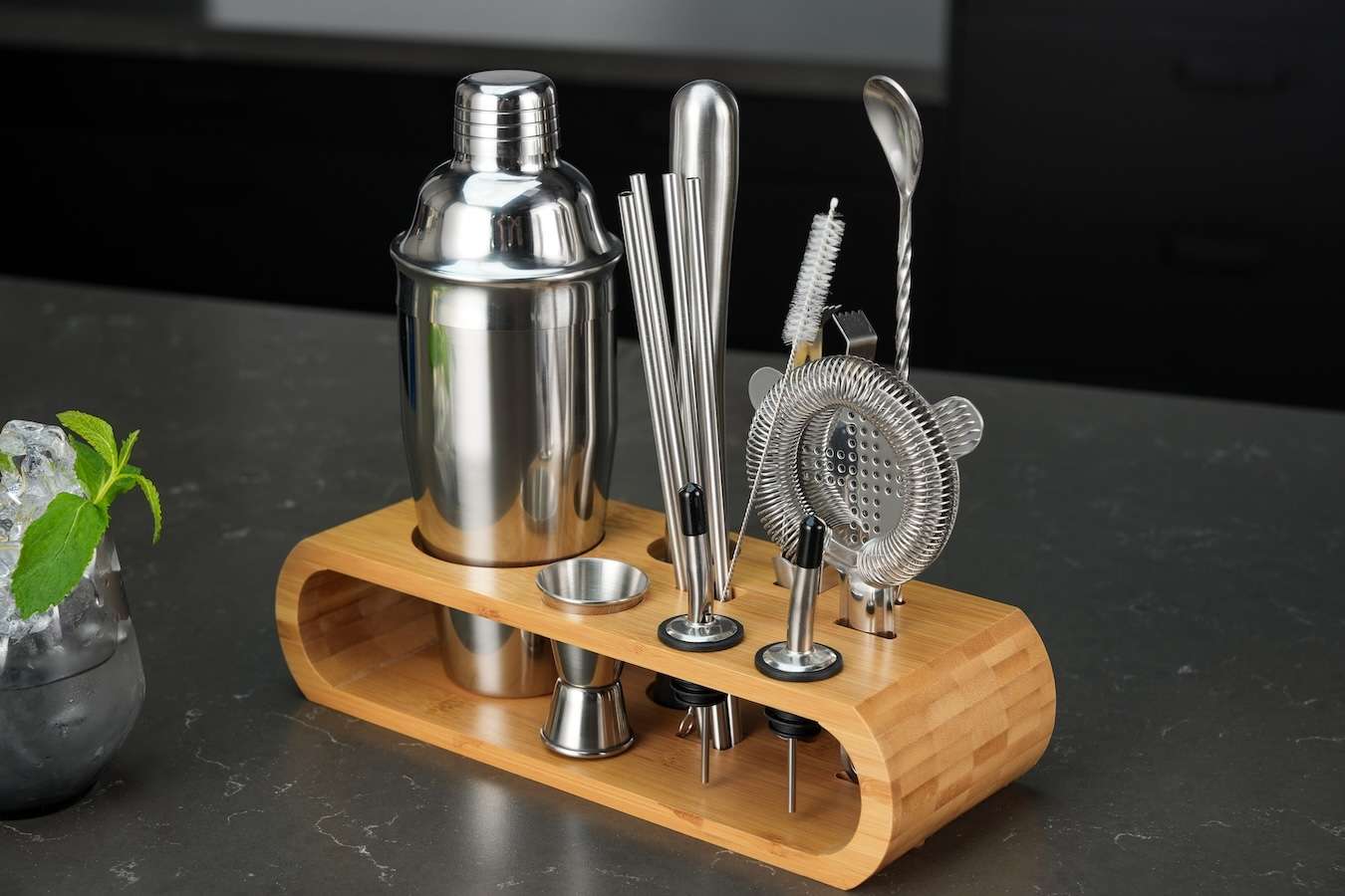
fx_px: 2615
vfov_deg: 19.5
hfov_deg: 28.8
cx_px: 672
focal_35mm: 70
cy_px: 448
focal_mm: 70
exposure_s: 1/30
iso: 100
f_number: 7.1
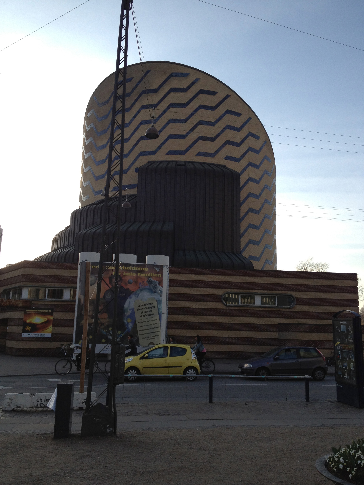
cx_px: 182
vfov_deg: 52.6
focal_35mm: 35
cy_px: 242
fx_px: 491
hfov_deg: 40.7
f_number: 2.4
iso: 64
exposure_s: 1/890
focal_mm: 4.28
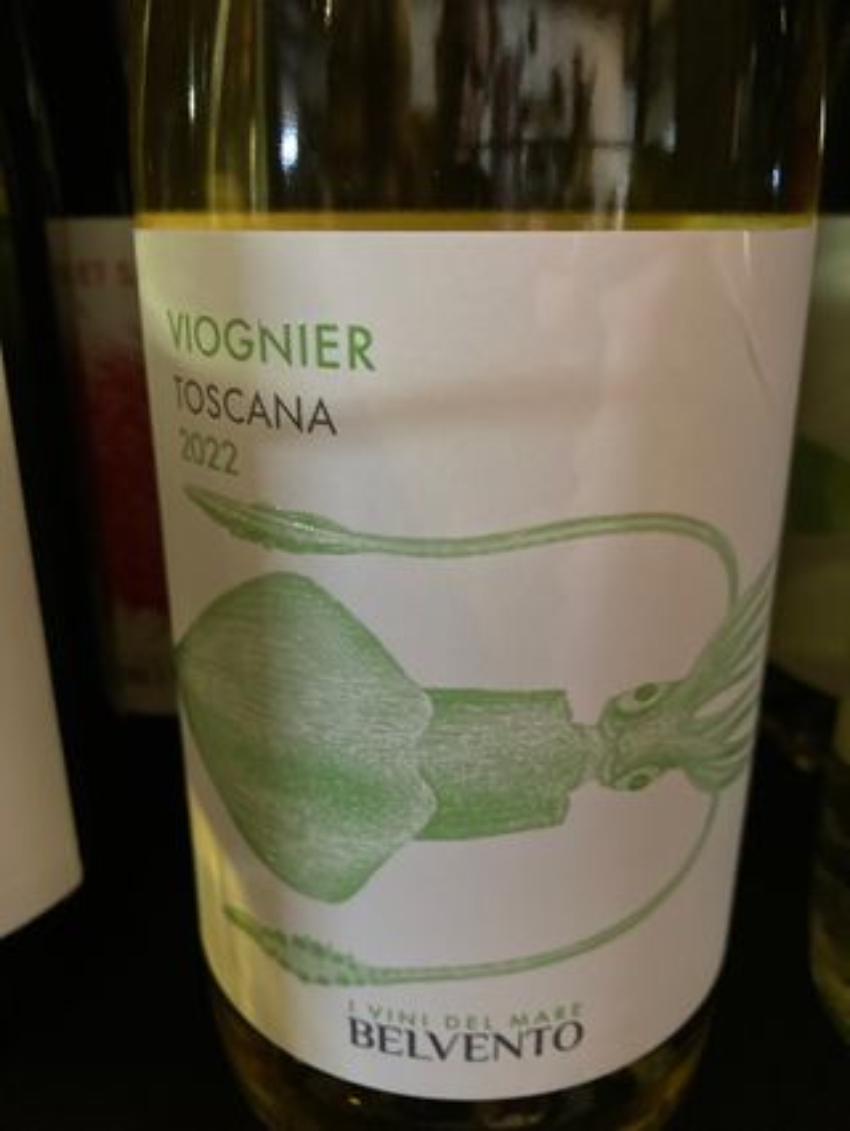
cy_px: 566
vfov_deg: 63.4
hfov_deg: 49.8
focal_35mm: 28
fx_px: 916
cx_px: 425
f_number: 1.8
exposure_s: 1/25
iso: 500
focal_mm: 3.99
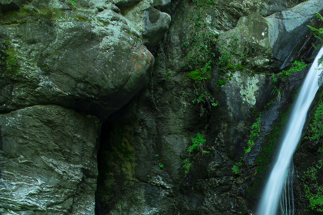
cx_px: 258
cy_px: 251
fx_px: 520
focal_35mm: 58
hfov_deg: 33.5
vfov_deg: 21.8
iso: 100
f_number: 8
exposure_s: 3
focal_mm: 24
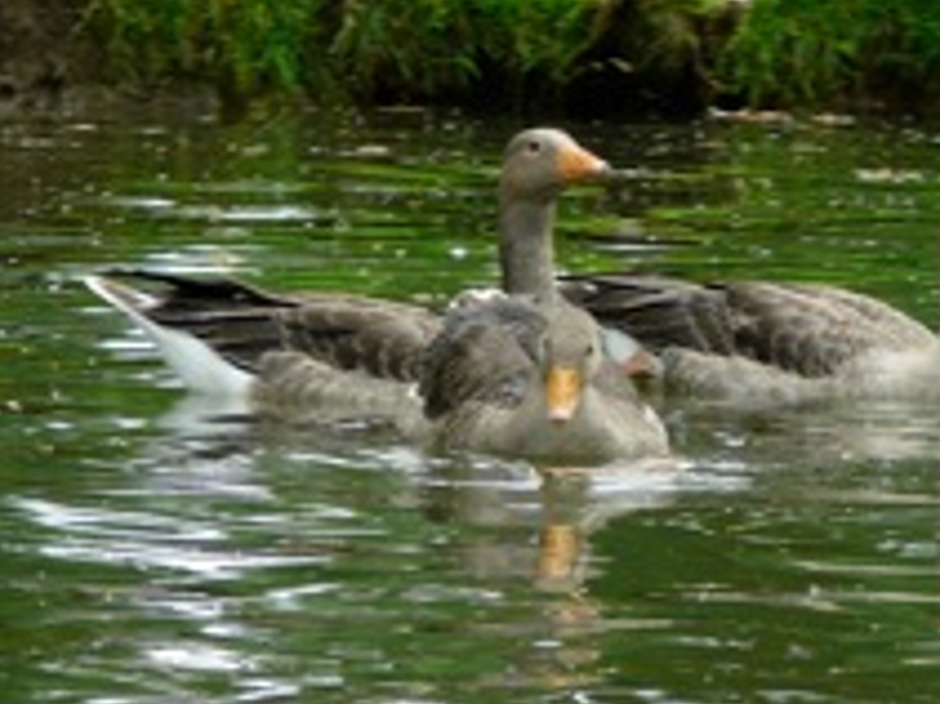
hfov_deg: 4.7
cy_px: 160
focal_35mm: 426
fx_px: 11561
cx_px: 477
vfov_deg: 3.5
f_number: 4.1
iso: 80
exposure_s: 1/80
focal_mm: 30.3
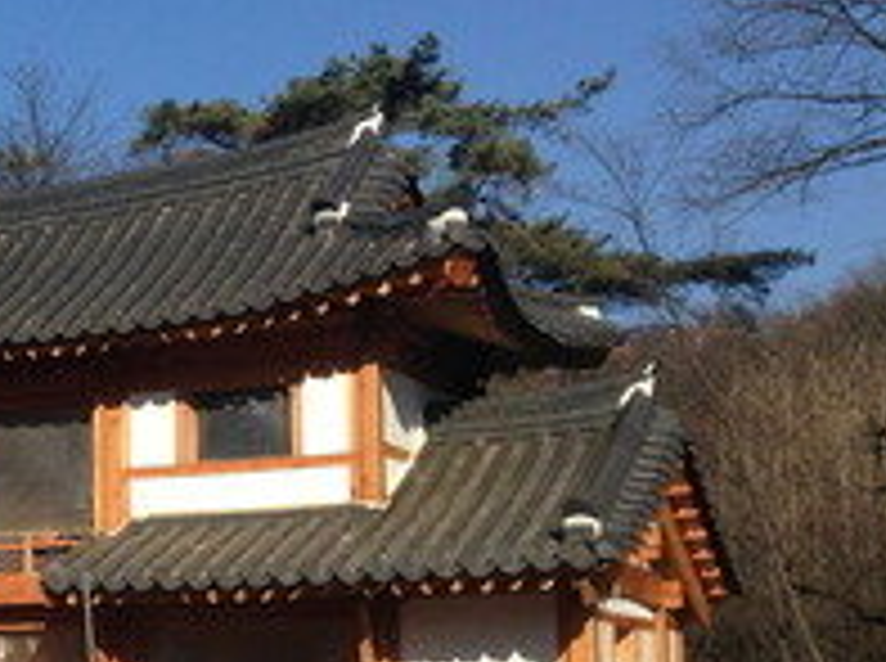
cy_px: 536
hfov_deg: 19.4
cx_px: -247
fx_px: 2402
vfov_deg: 15.6
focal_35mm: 94
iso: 50
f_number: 2.4
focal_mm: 4.12
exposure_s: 1/1808
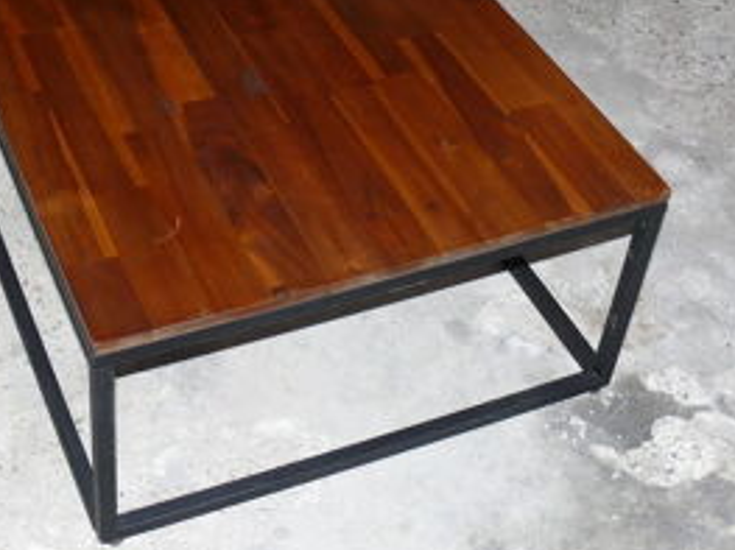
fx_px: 1358
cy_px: 89
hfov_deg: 30.2
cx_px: 277
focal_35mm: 64
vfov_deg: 22.5
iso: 100
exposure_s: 1/30
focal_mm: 7.4
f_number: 2.8
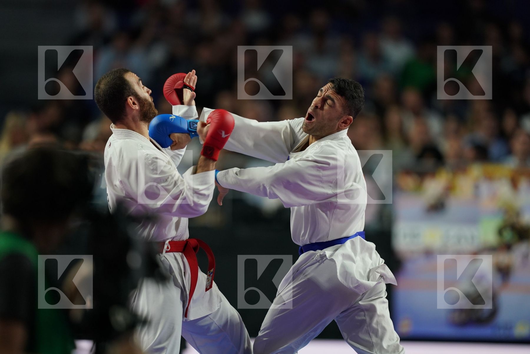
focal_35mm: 400
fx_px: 5888
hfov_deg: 5.2
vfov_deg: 3.4
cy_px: 177
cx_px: 265
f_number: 2.8
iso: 1600
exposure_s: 1/1000
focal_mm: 400
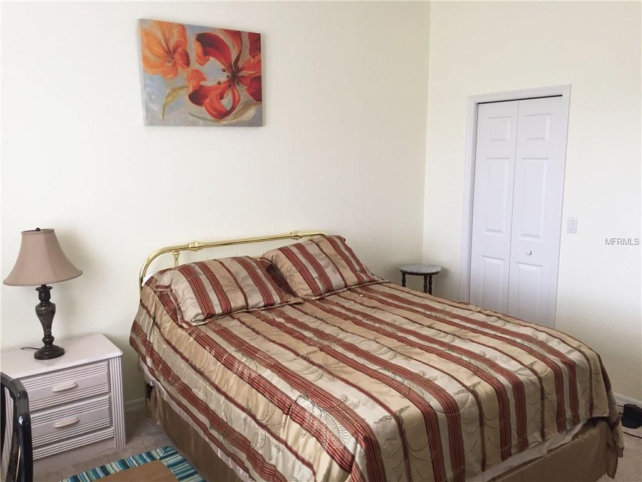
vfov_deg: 48.2
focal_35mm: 29
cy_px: 241
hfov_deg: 61.7
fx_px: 538
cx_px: 321
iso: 40
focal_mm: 4.15
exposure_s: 1/30
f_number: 2.2
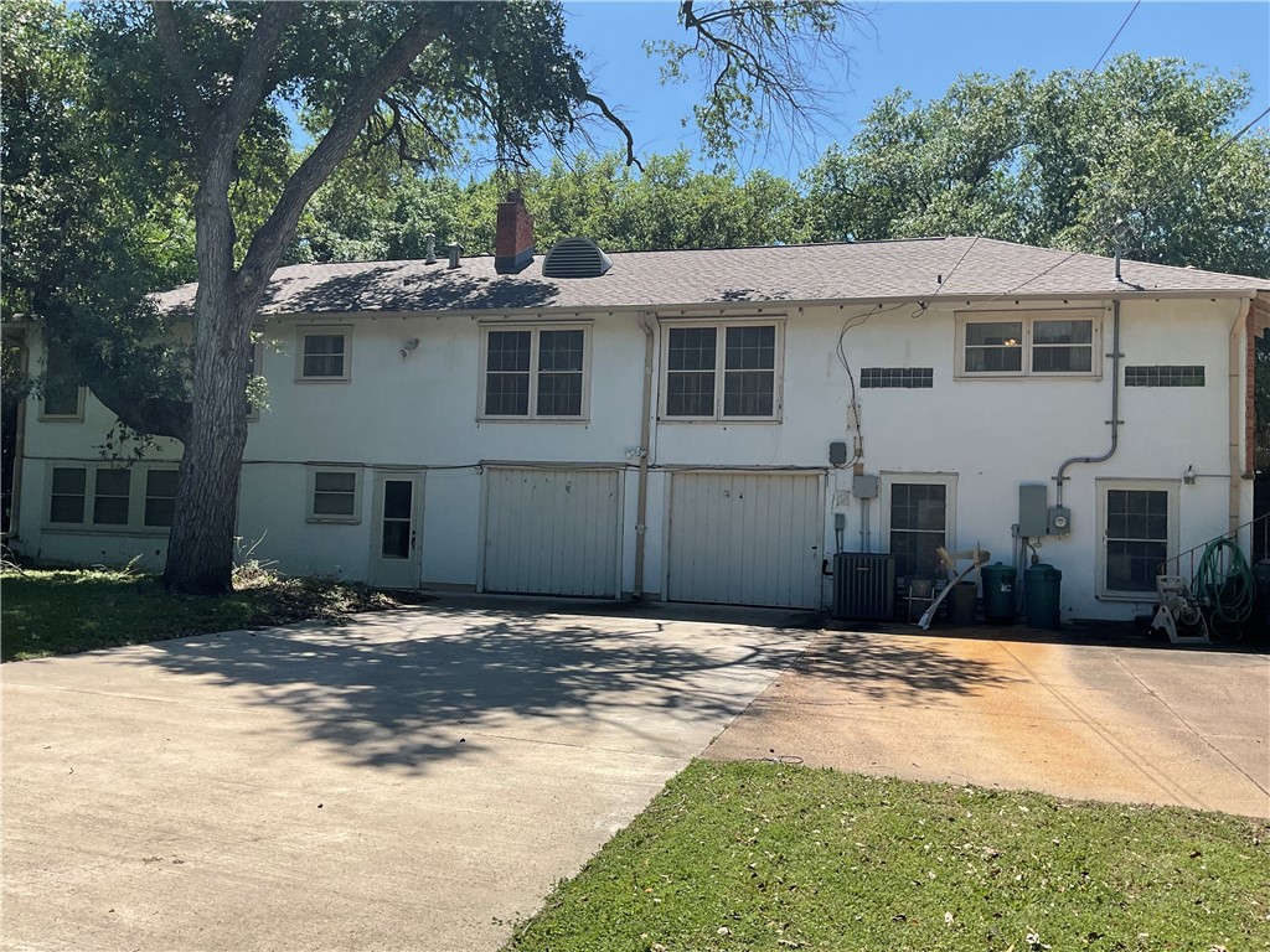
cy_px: 476
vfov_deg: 48.2
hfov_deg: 61.7
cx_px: 635
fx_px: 1064
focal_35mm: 29
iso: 16
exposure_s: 1/1626
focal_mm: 3
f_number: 1.8
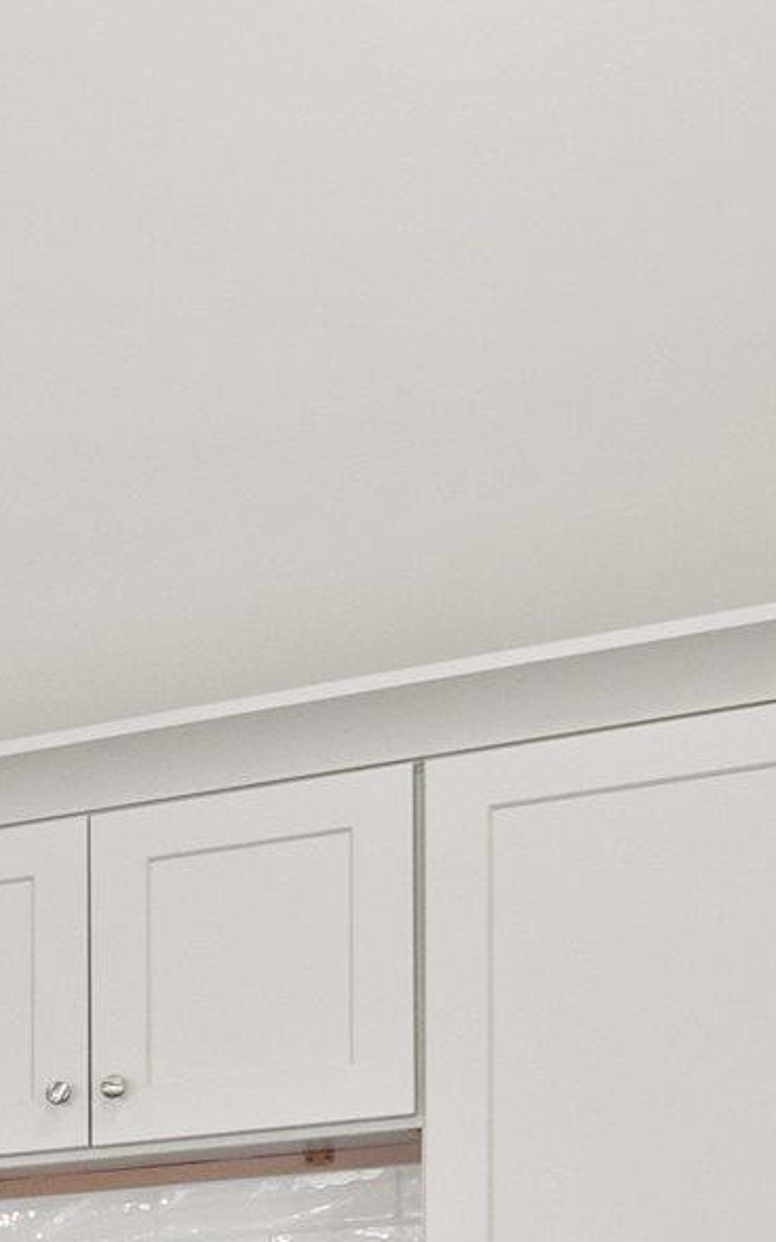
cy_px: 1666
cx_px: -1191
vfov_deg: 21.7
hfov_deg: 11.9
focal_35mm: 85
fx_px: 2877
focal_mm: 16
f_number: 9
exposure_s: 1/2
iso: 400
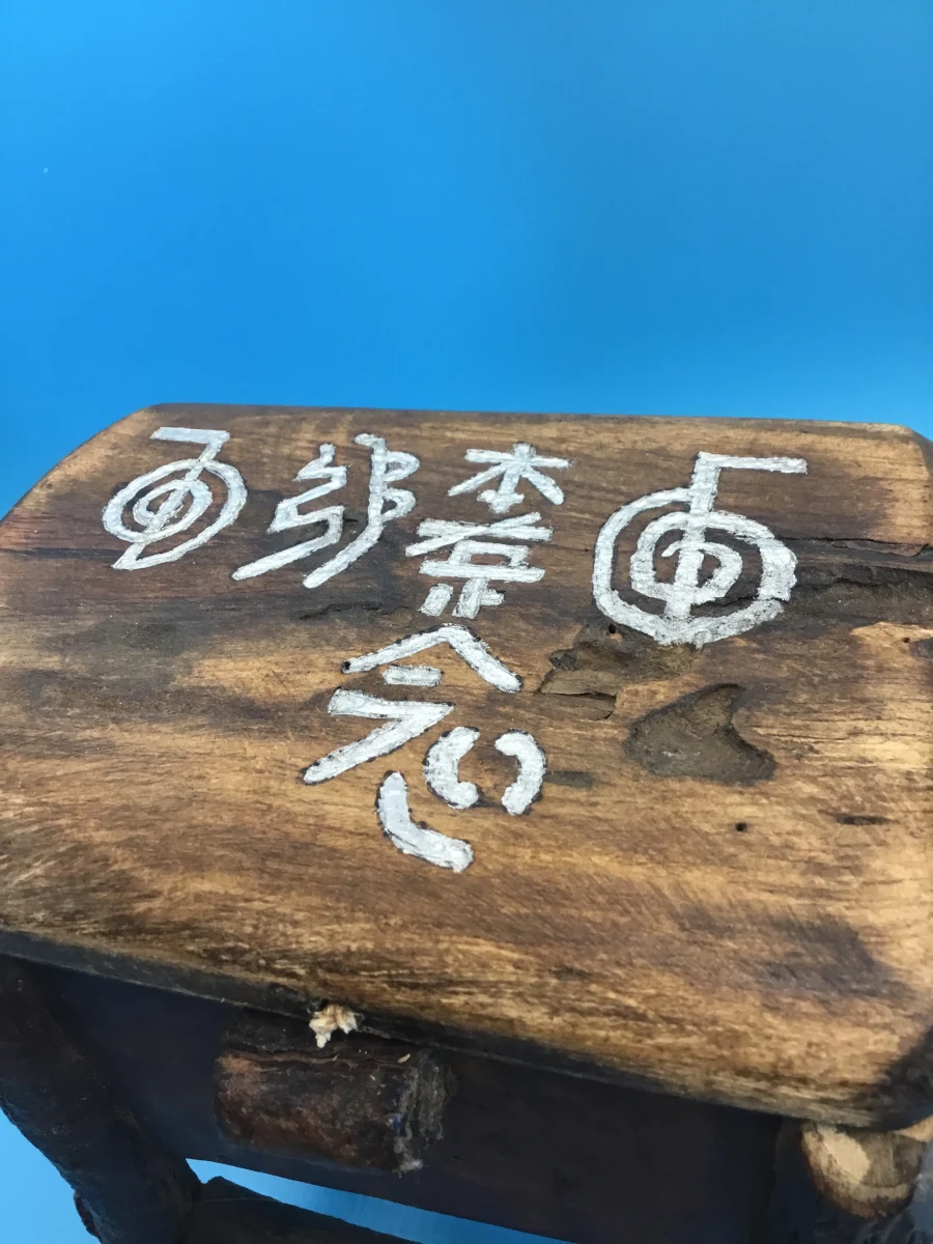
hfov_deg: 45.4
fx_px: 1114
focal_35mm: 31
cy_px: 622
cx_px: 466
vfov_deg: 58.4
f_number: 2.4
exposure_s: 1/30
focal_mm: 3.3
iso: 32
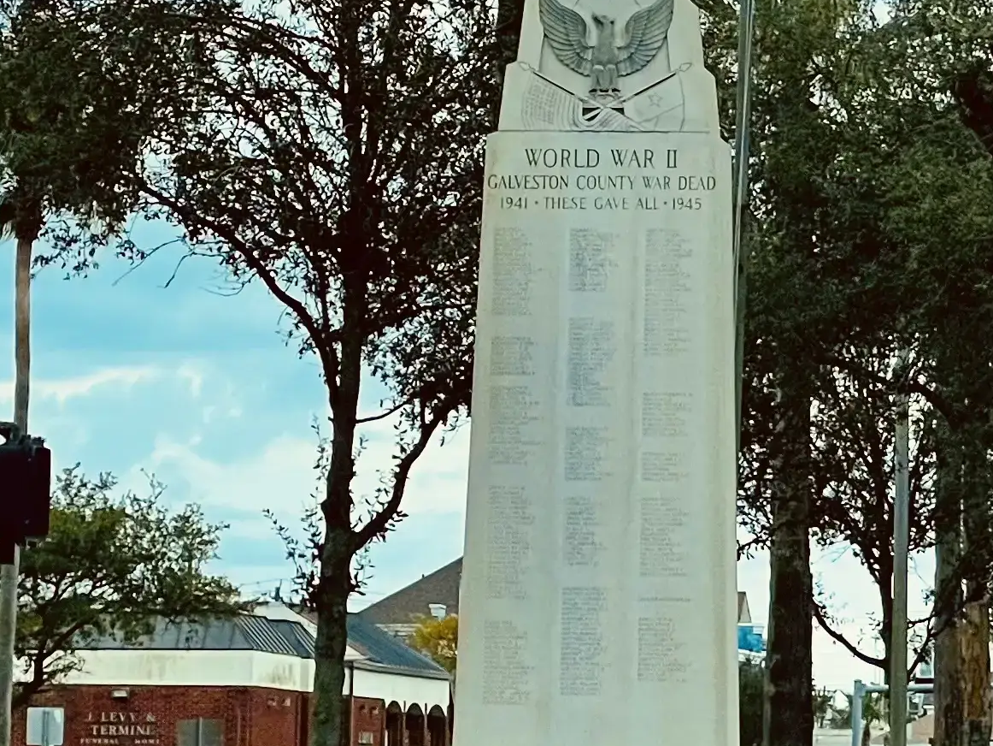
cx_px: 779
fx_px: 6370
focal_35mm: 222
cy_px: 155
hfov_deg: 8.9
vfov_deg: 6.7
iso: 20
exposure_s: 1/1064
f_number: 2.2
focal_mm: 7.5
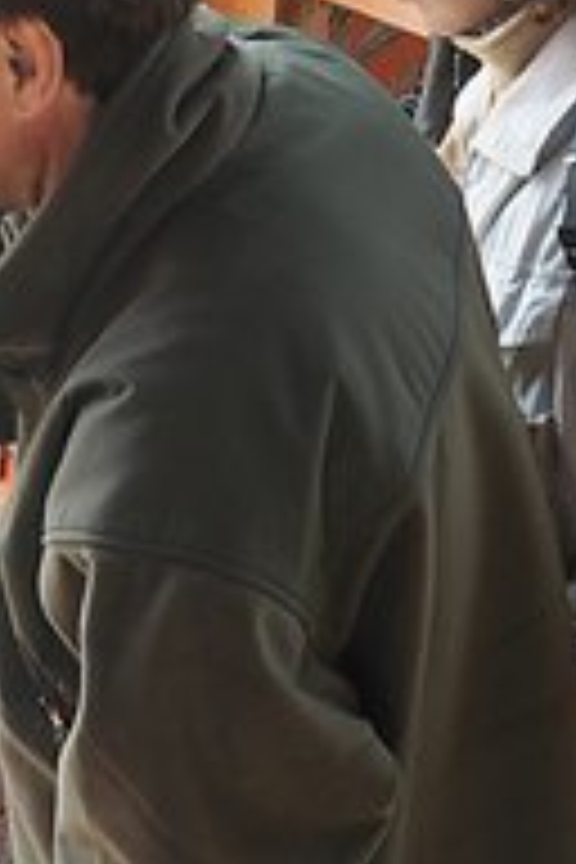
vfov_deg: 15.6
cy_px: 418
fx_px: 3144
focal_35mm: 131
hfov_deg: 10.5
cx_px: 171
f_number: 8
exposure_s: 1/50
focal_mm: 28
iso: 400
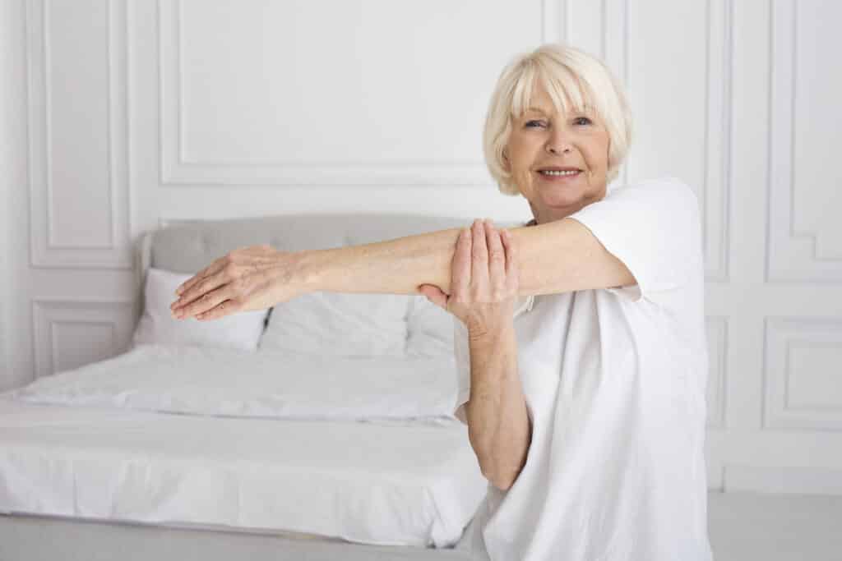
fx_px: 1170
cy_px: 280
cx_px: 421
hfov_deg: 39.6
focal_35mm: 50
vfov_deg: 27.0
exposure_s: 1/160
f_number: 5.6
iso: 160
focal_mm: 50
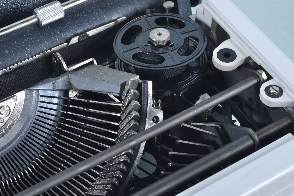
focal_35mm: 105
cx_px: 147
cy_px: 98
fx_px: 856
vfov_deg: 13.0
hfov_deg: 19.5
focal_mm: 70
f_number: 16
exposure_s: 1/125
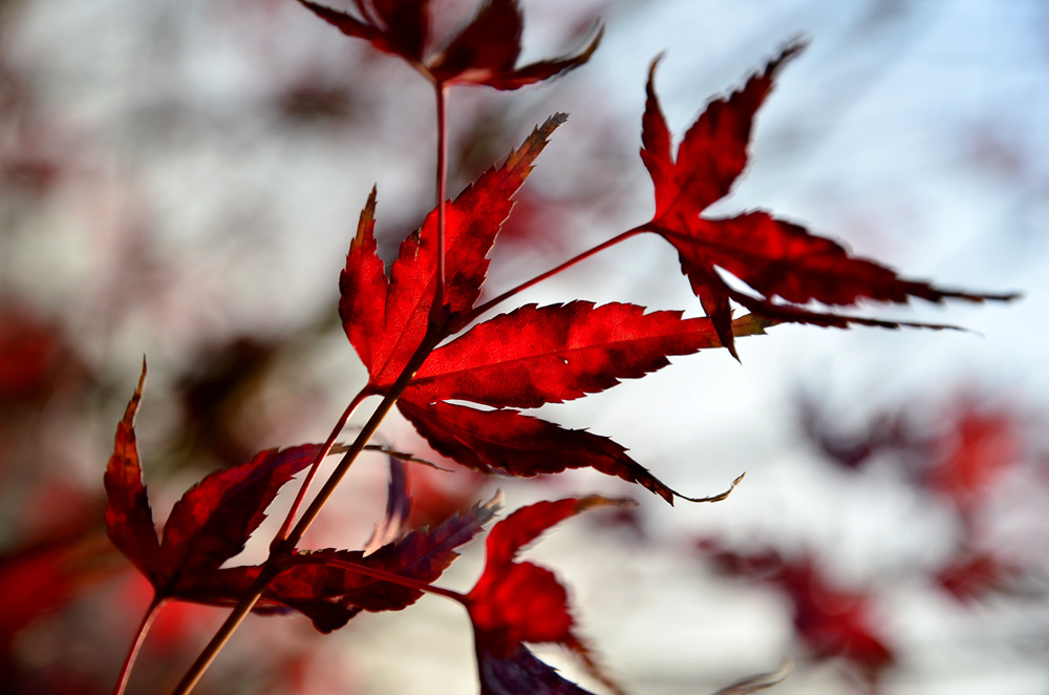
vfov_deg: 10.7
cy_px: 348
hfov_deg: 16.1
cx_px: 524
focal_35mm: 128
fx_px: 3707
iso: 100
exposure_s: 1/250
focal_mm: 85
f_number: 5.6
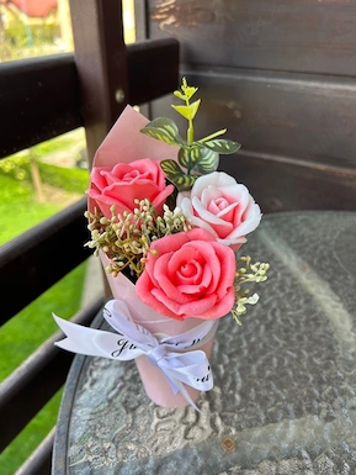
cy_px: 241
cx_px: 176
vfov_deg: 65.3
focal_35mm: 27
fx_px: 370
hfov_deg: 51.4
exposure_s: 1/271
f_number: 1.5
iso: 40
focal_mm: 5.7
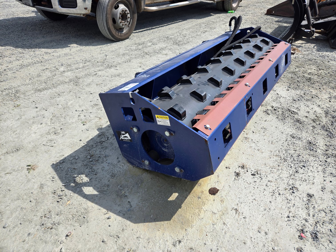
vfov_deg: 58.9
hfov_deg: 73.9
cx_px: 168
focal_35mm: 23
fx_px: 223
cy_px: 126
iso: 25
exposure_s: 1/2240
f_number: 1.8
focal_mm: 5.4
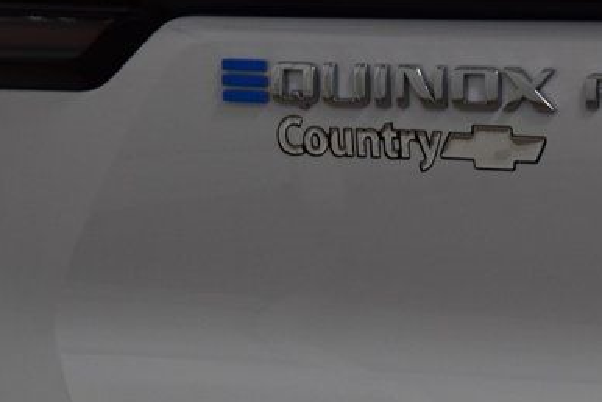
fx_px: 2912
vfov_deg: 7.9
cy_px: 125
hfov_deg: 11.8
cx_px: 398
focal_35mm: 174
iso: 1600
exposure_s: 1/125
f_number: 7.1
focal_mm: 70
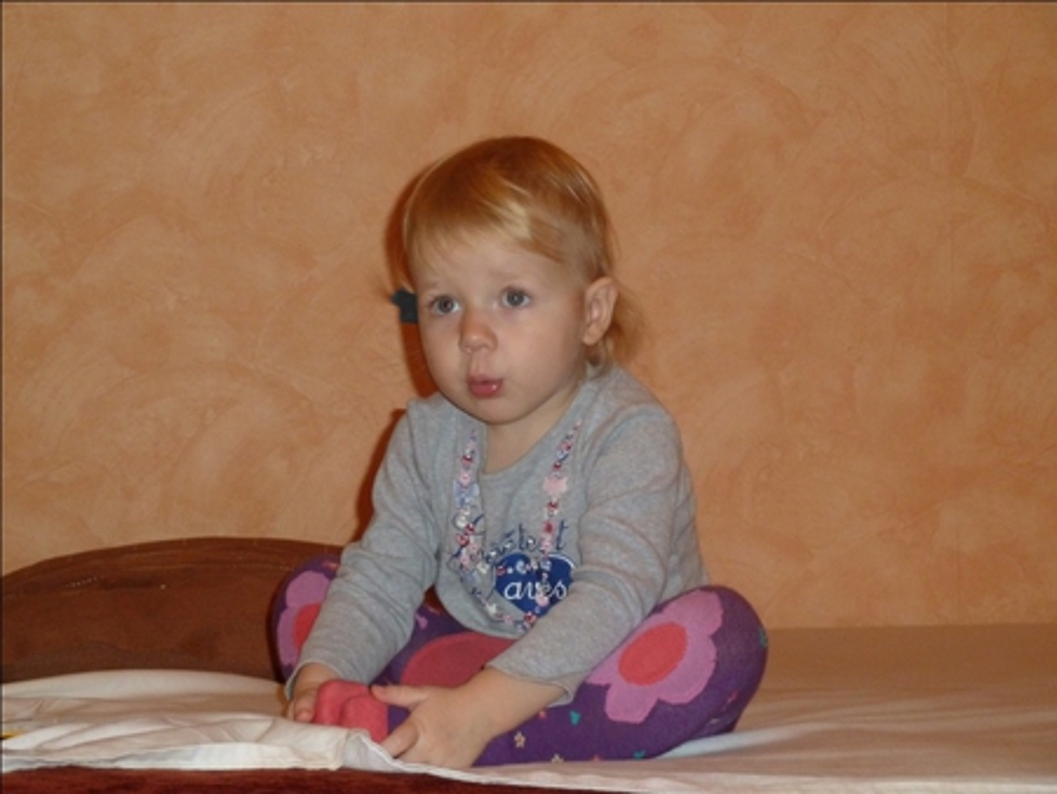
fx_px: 3177
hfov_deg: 18.9
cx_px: 528
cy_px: 397
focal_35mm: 104
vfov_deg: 14.2
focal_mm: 17
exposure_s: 1/40
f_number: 4.3
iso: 320
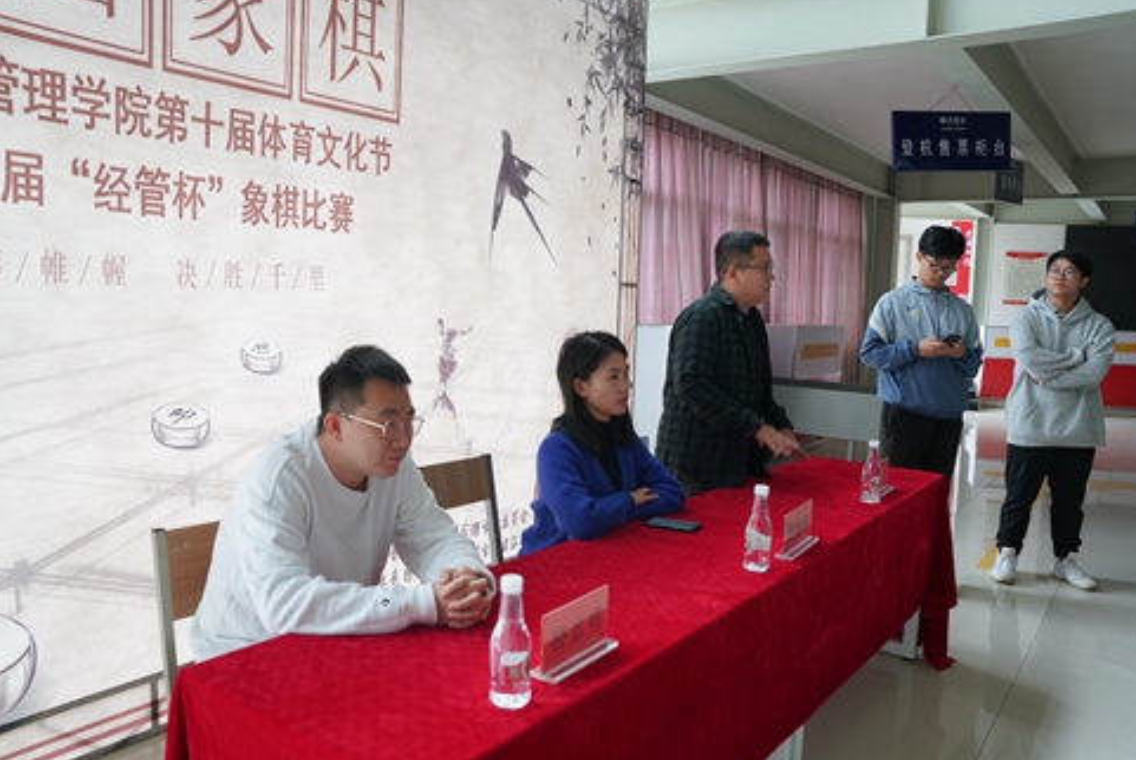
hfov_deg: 66.1
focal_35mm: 28
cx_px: 569
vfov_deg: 47.1
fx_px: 873
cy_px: 382
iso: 1000
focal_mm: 26.6
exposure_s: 1/160
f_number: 4
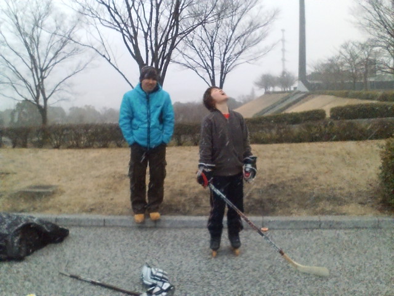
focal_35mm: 29
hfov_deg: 61.7
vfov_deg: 48.2
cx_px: 197
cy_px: 148
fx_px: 330
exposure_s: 1/83.3
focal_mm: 3.73
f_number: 3.5
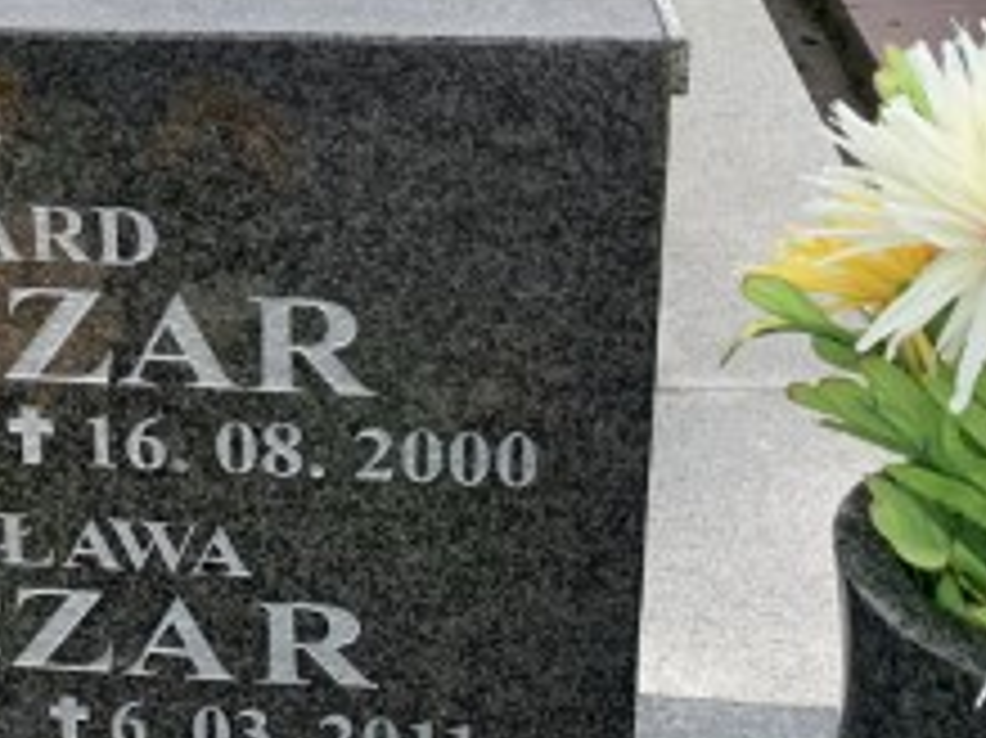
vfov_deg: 18.3
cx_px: -149
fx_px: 2164
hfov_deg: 23.7
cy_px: -166
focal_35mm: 76
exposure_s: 1/928
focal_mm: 4.25
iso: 25
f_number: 1.8
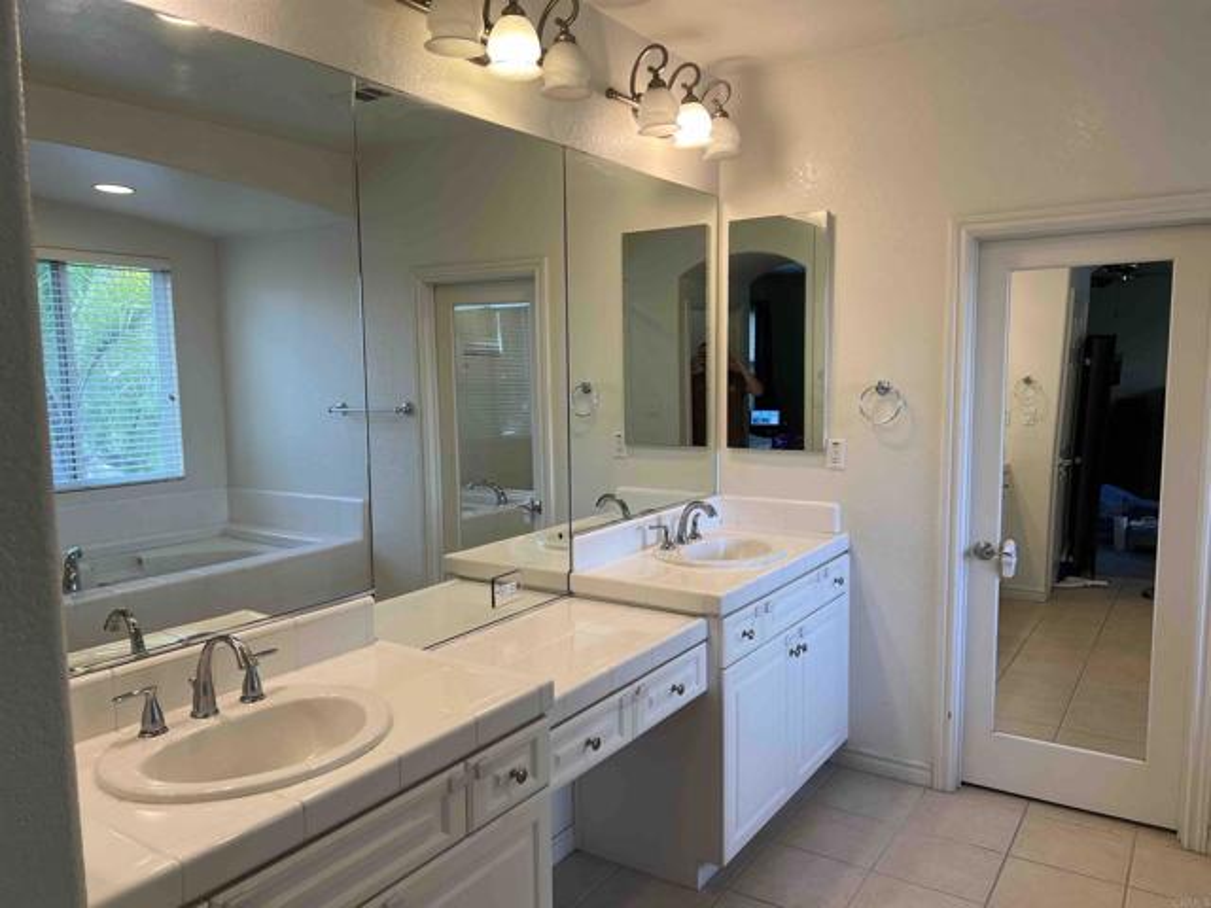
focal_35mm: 26
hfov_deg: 67.3
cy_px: 454
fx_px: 910
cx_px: 606
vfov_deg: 53.1
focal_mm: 5.7
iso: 50
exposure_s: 1/120
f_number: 1.5
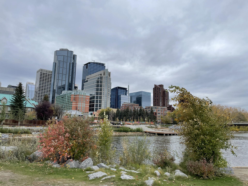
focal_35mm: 26
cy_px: 93
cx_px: 124
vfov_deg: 53.1
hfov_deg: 67.3
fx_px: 186
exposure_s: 1/1949
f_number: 1.6
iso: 32
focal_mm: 4.2
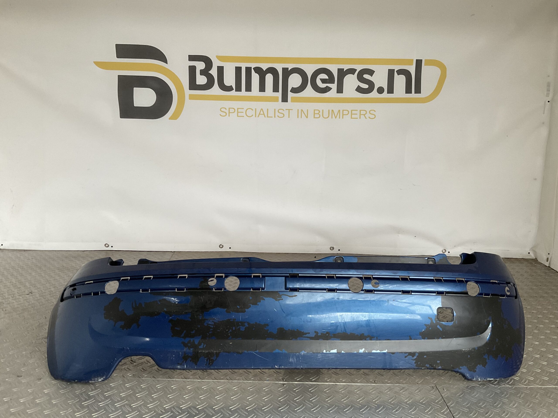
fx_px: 467
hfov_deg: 61.7
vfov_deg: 48.2
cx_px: 279
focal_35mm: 29
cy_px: 209
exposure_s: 1/50
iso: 100
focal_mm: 3
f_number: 1.8
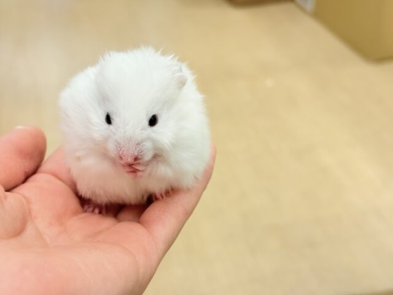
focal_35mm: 52
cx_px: 196
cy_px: 148
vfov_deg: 28.0
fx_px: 590
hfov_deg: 36.8
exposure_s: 1/50
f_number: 1.6
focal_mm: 5.96
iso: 50
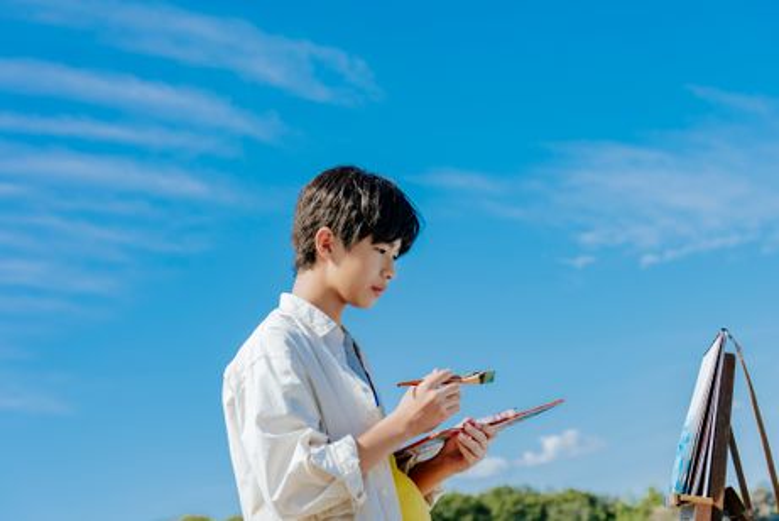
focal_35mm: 70
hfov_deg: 28.8
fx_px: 1516
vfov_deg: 19.5
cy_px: 260
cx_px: 390
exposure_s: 1/1250
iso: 250
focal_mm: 70
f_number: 6.3
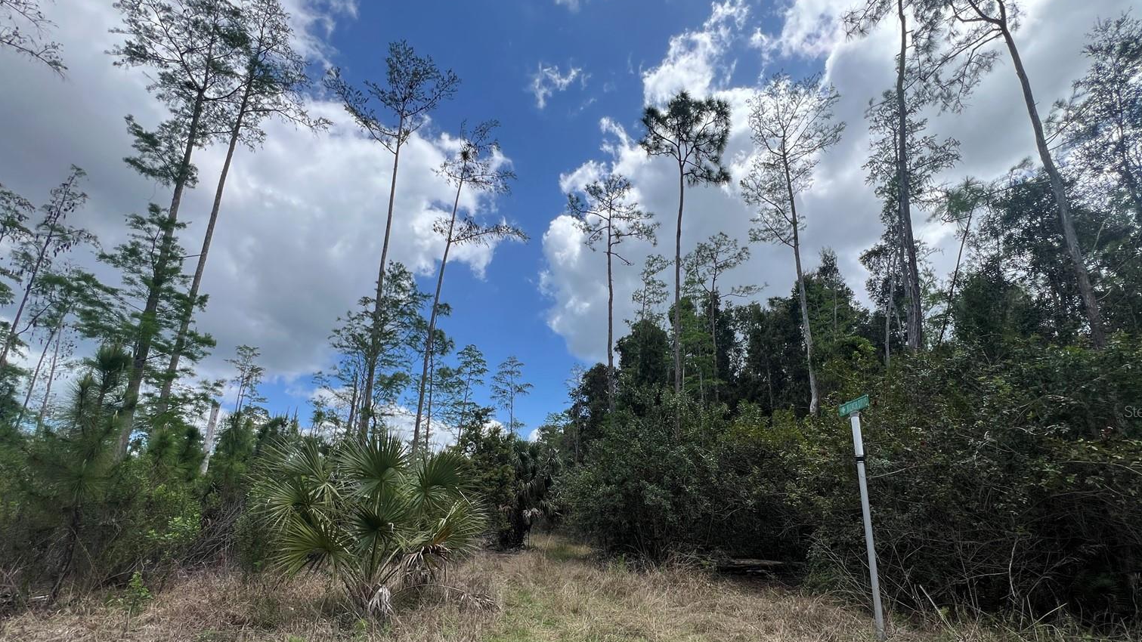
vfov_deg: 69.1
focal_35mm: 15
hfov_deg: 103.0
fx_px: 454
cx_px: 591
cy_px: 411
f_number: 1.8
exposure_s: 1/1325
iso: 32
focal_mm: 1.57
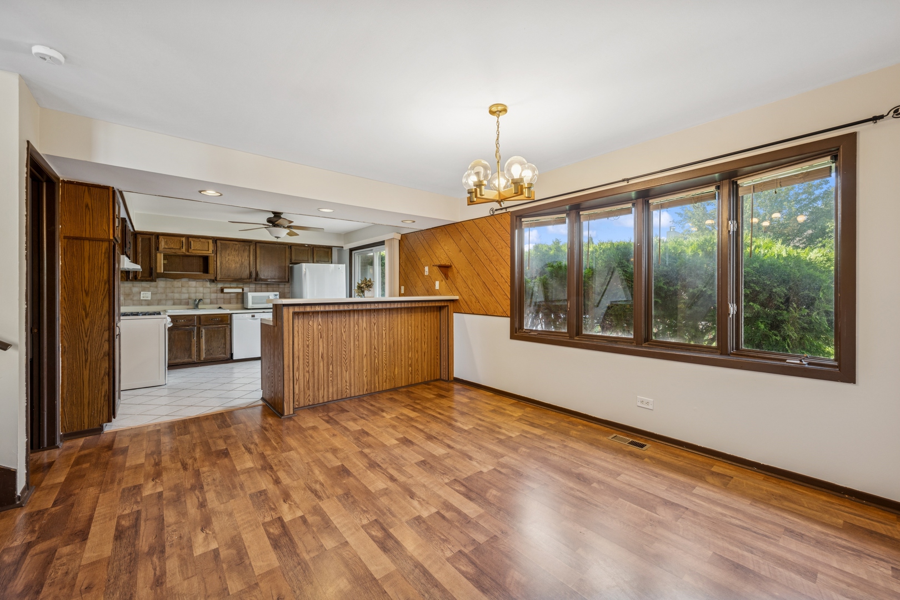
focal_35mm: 14
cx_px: 450
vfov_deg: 81.2
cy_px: 300
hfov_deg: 104.3
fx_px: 350
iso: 200
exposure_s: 1/13
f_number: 9
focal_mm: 14
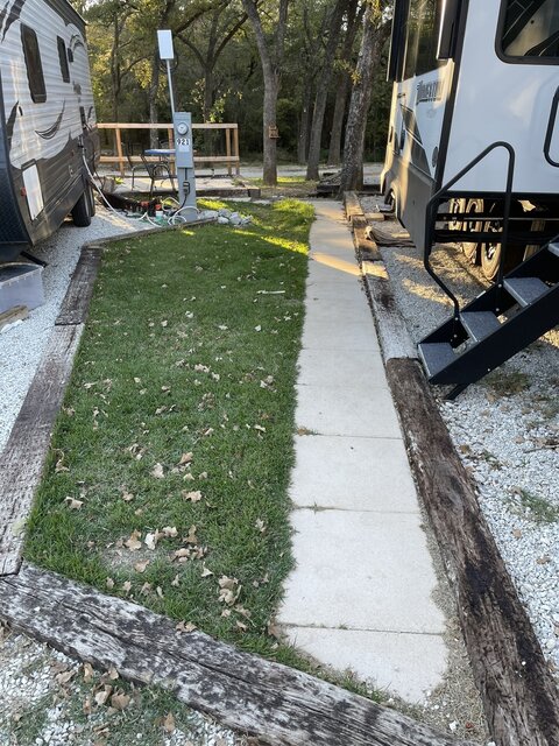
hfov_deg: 53.1
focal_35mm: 26
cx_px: 280
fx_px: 560
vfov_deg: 67.3
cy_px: 373
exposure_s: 1/121
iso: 40
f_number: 1.6
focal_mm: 4.2
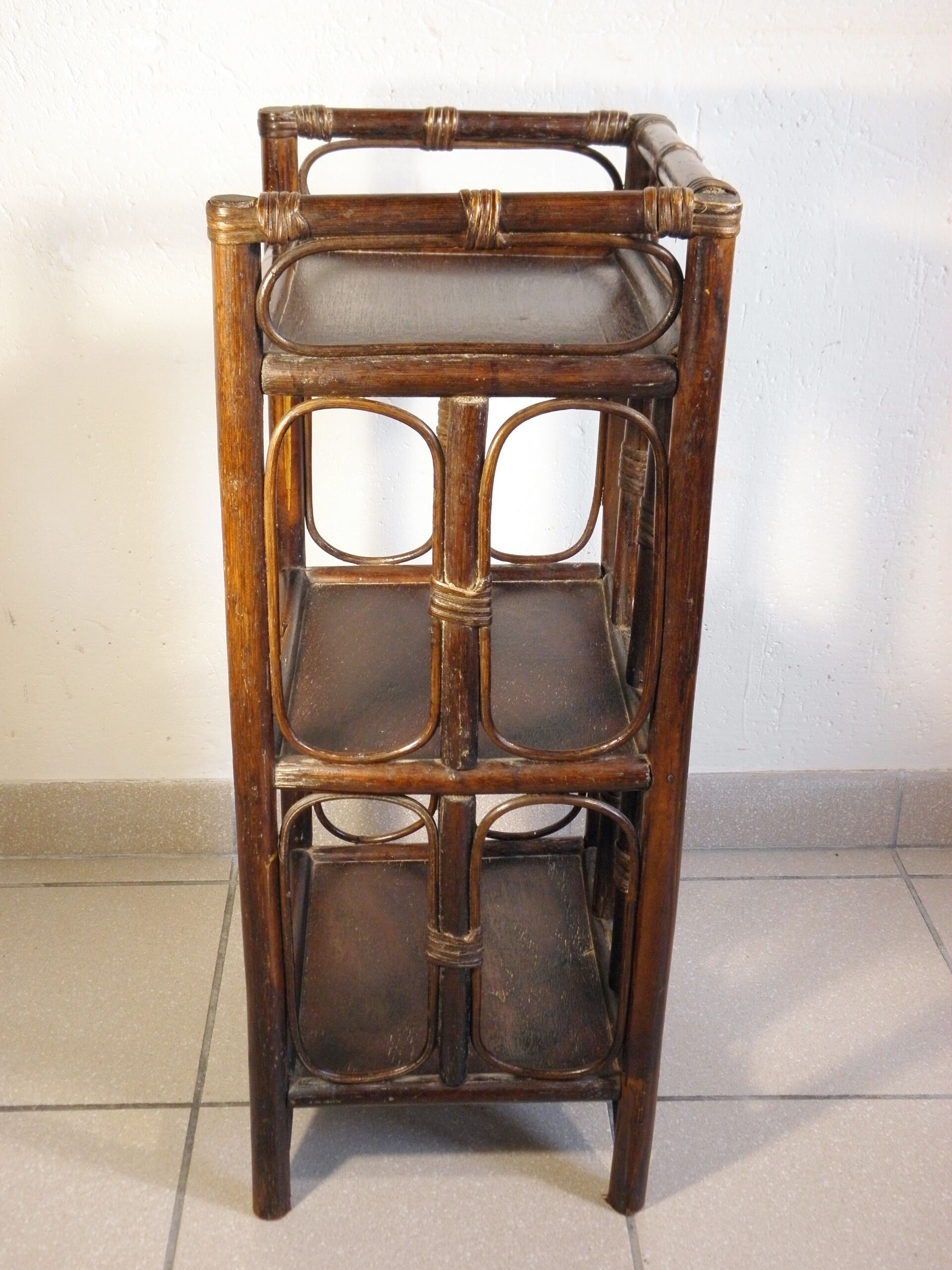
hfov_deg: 32.9
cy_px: 635
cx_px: 476
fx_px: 1613
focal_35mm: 44
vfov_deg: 42.9
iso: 200
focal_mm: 7.9
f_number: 3.9
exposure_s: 1/30
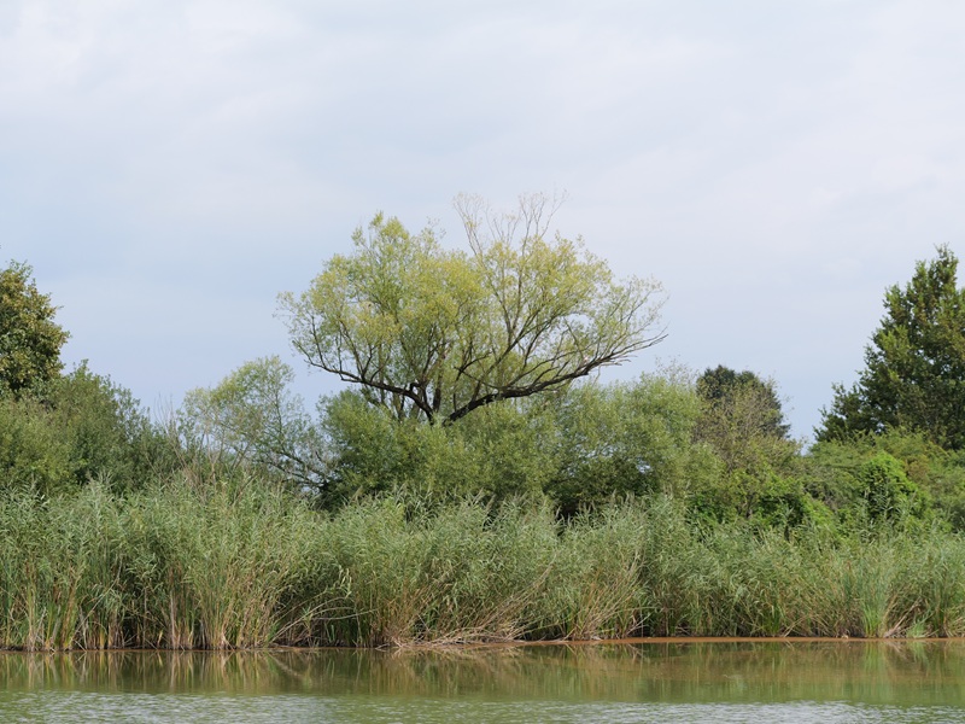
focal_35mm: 120
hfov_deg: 16.4
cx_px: 482
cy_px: 362
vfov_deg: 12.3
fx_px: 3345
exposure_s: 1/500
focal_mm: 60
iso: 100
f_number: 4.5
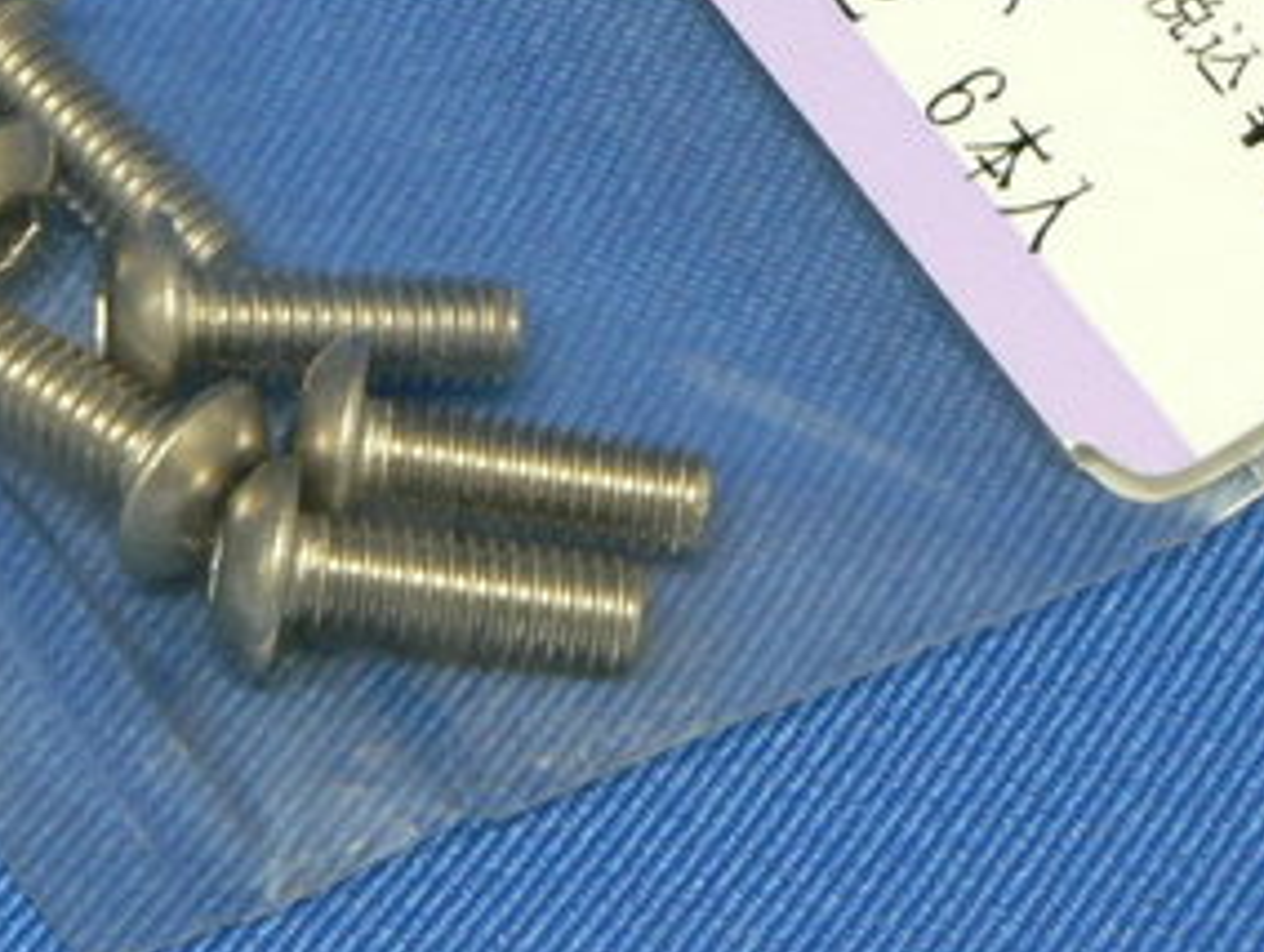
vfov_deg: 8.7
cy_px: 42
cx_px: 690
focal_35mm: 171
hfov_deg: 11.5
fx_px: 6255
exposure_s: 1/40
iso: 100
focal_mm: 12.6
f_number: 3.2
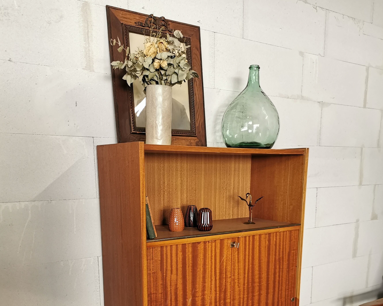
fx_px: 408
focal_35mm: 36
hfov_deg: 50.3
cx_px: 194
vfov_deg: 39.3
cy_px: 251
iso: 320
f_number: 1.8
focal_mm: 5.58
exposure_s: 1/100
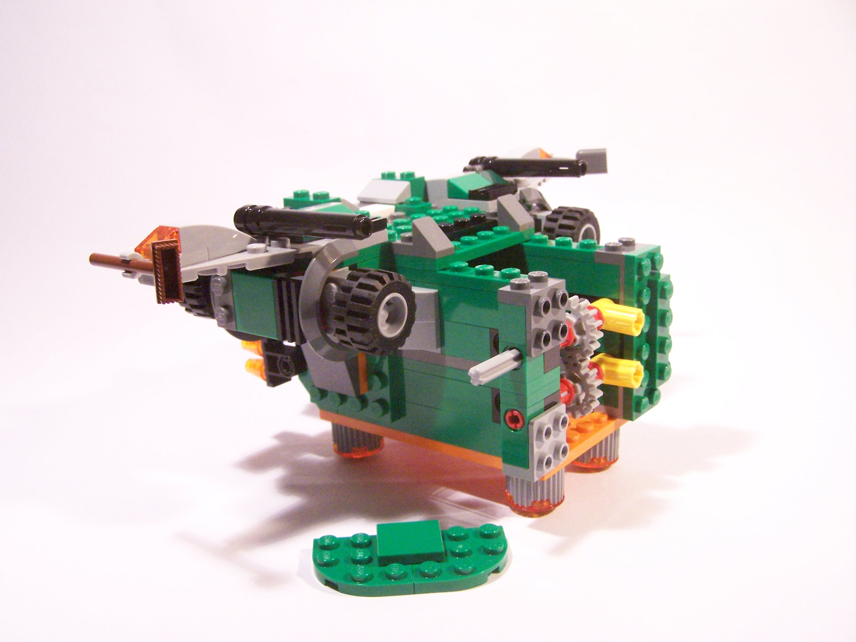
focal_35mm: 38
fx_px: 940
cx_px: 428
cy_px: 321
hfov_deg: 49.0
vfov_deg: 37.7
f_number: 3.2
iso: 400
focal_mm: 6.3
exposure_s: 1/45
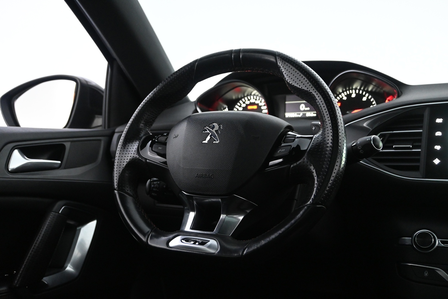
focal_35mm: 36
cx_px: 224
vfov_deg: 36.9
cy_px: 150
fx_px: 448
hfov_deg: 53.1
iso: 3200
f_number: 4.2
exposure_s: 1/50
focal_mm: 24
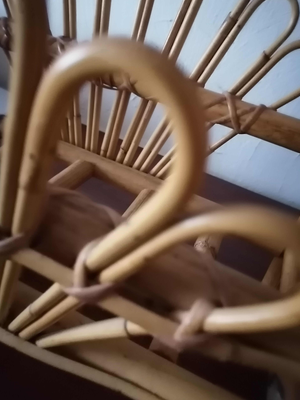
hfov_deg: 49.7
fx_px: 324
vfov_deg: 63.4
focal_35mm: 28
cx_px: 148
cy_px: 197
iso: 3200
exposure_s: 1/14.3
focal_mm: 5.3
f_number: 1.8
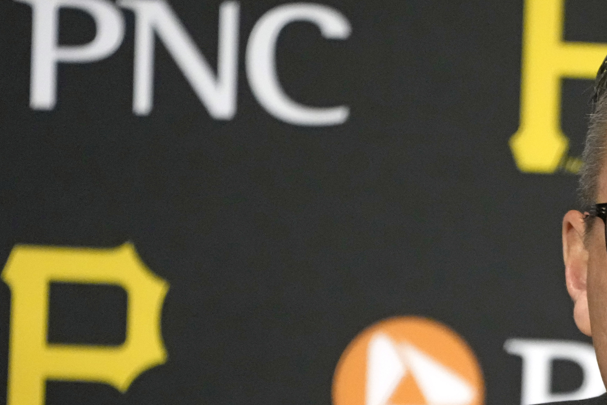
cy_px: 382
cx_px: 673
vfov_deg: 1.4
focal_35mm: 1004
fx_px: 16928
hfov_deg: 2.1
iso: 10000
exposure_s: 1/320
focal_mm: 400
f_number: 5.6
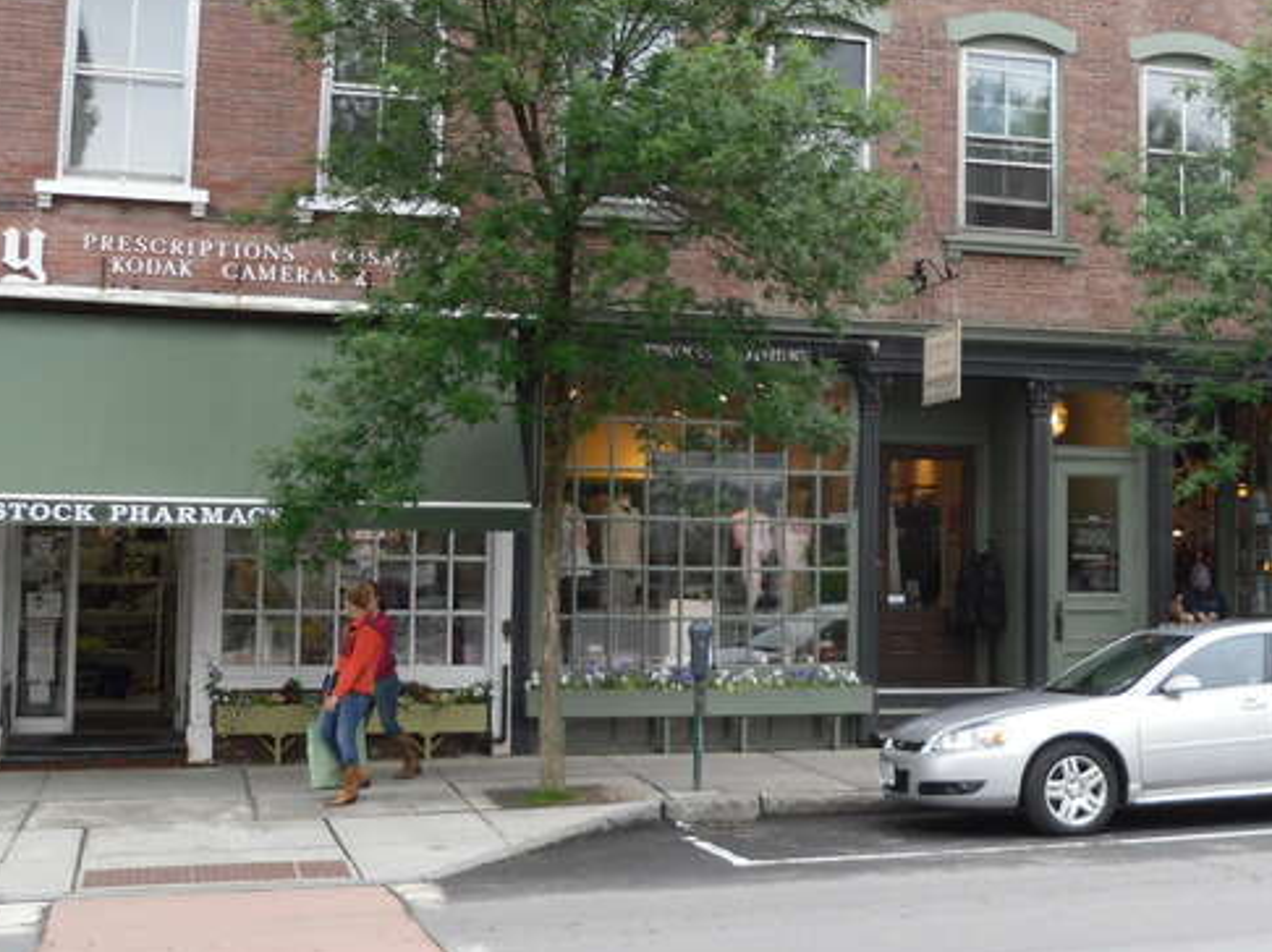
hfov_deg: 33.6
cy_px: 330
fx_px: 2057
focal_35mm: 56
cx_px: 963
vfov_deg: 26.0
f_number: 2.8
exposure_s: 1/86
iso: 100
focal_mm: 6
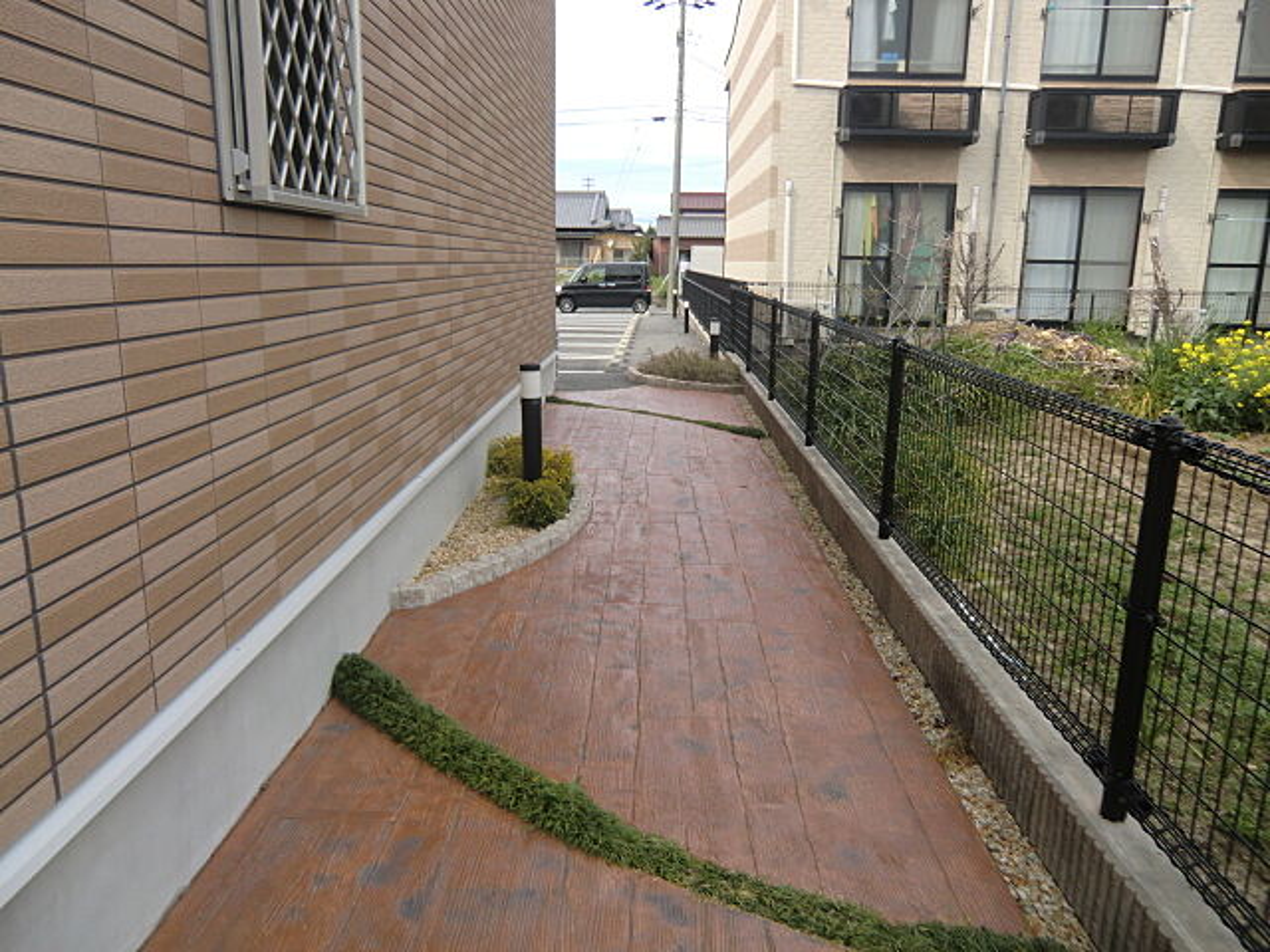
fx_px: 881
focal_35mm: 24
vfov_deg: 56.8
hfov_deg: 71.6
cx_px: 635
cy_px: 476
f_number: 3.2
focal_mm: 4.3
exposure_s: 1/400
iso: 64
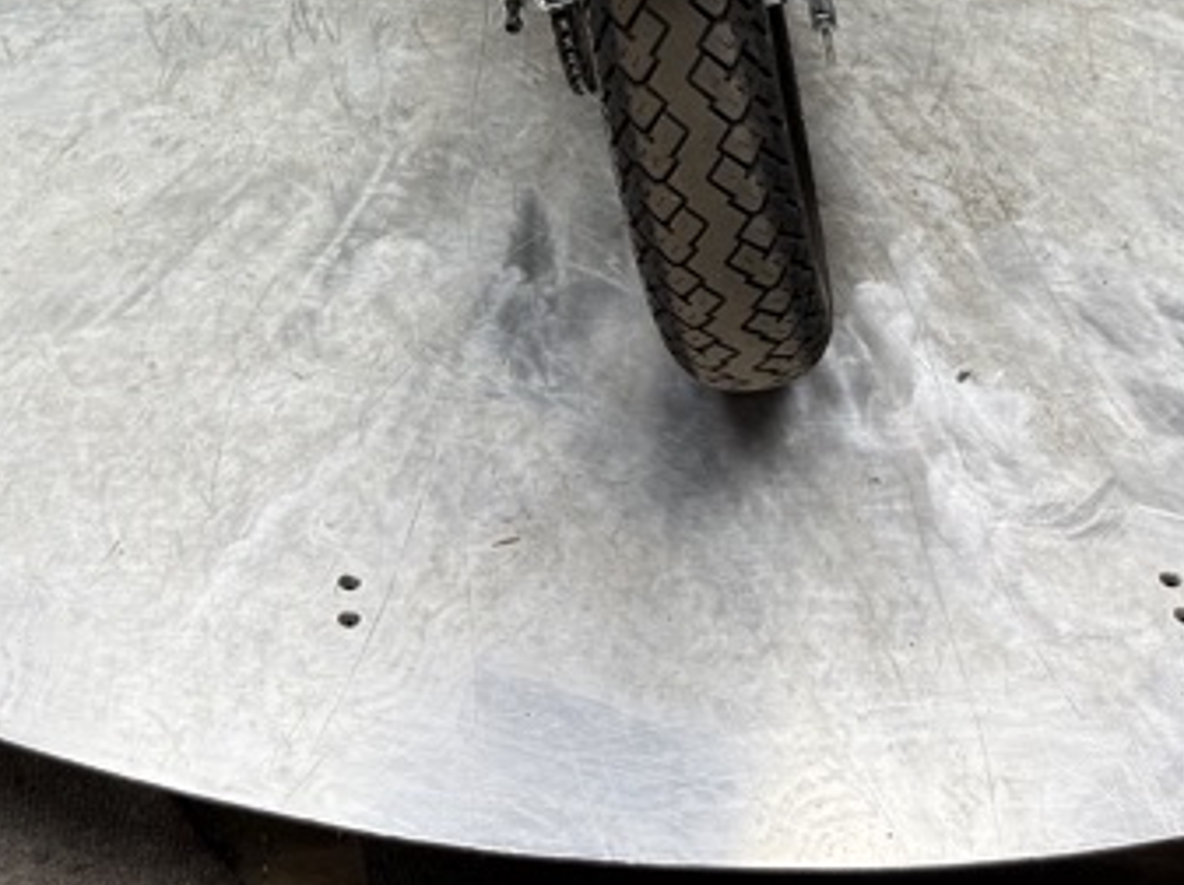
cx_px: 460
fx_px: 2494
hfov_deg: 26.6
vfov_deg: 18.0
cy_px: -446
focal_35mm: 73
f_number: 1.78
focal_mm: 6.76
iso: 100
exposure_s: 1/120
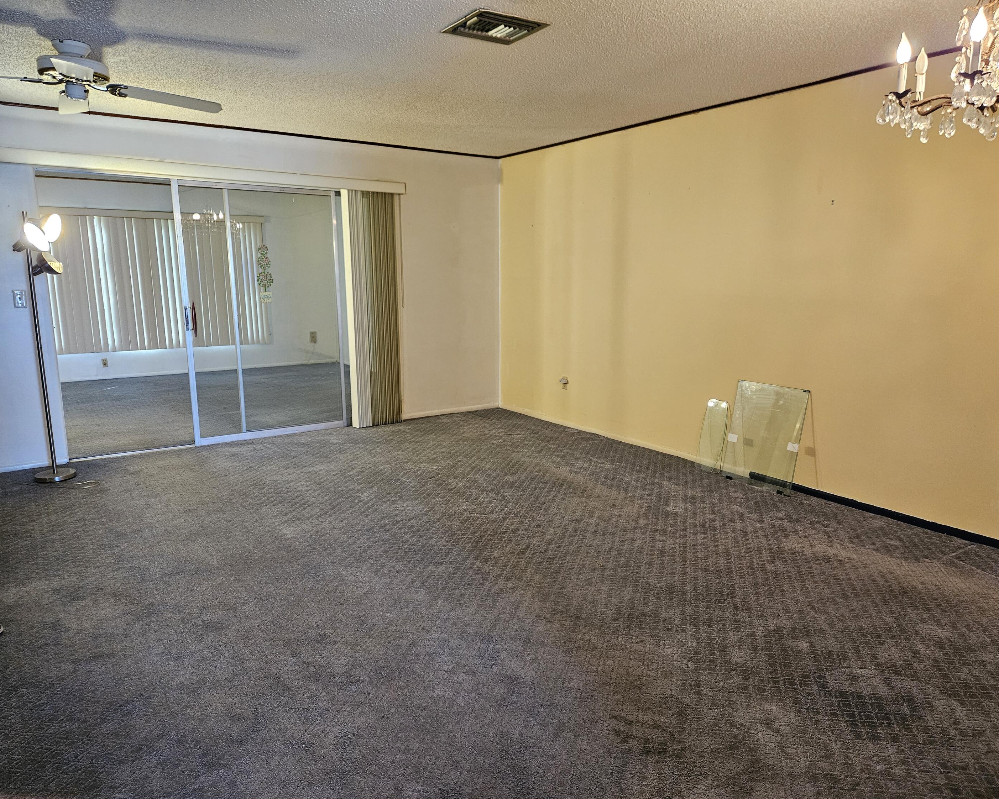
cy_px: 400
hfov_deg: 70.2
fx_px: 710
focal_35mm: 24
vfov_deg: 58.8
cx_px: 530
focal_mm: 5.4
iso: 500
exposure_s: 1/120
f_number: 1.8
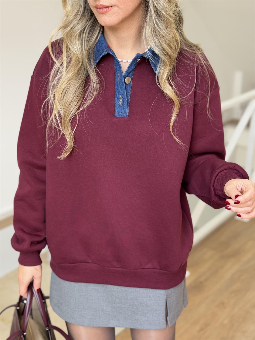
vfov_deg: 39.7
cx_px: 128
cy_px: 170
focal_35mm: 48
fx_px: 471
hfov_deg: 30.3
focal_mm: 6.76
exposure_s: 1/121
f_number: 1.78
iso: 80
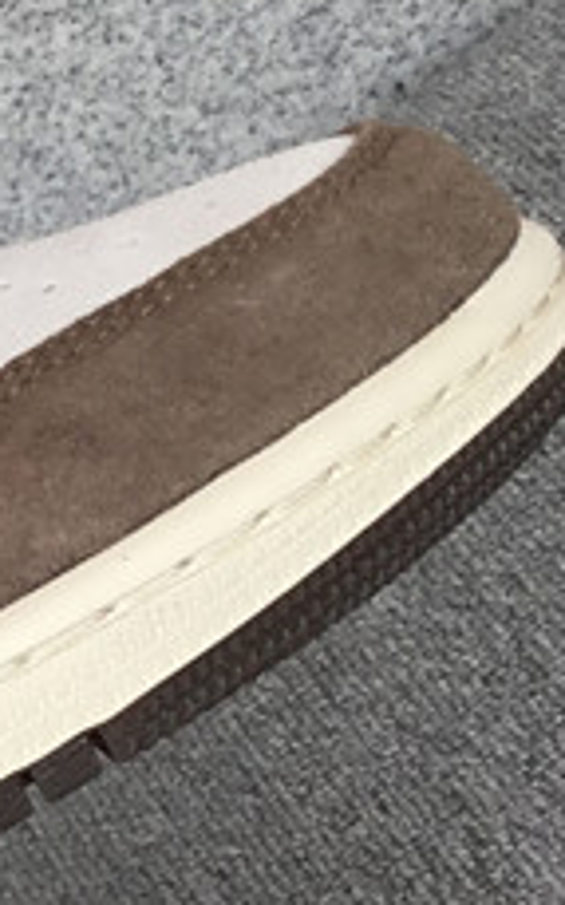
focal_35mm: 129
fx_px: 3180
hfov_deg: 9.4
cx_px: -644
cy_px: 543
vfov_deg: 16.2
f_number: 2.4
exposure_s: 1/100
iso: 25
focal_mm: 3.3
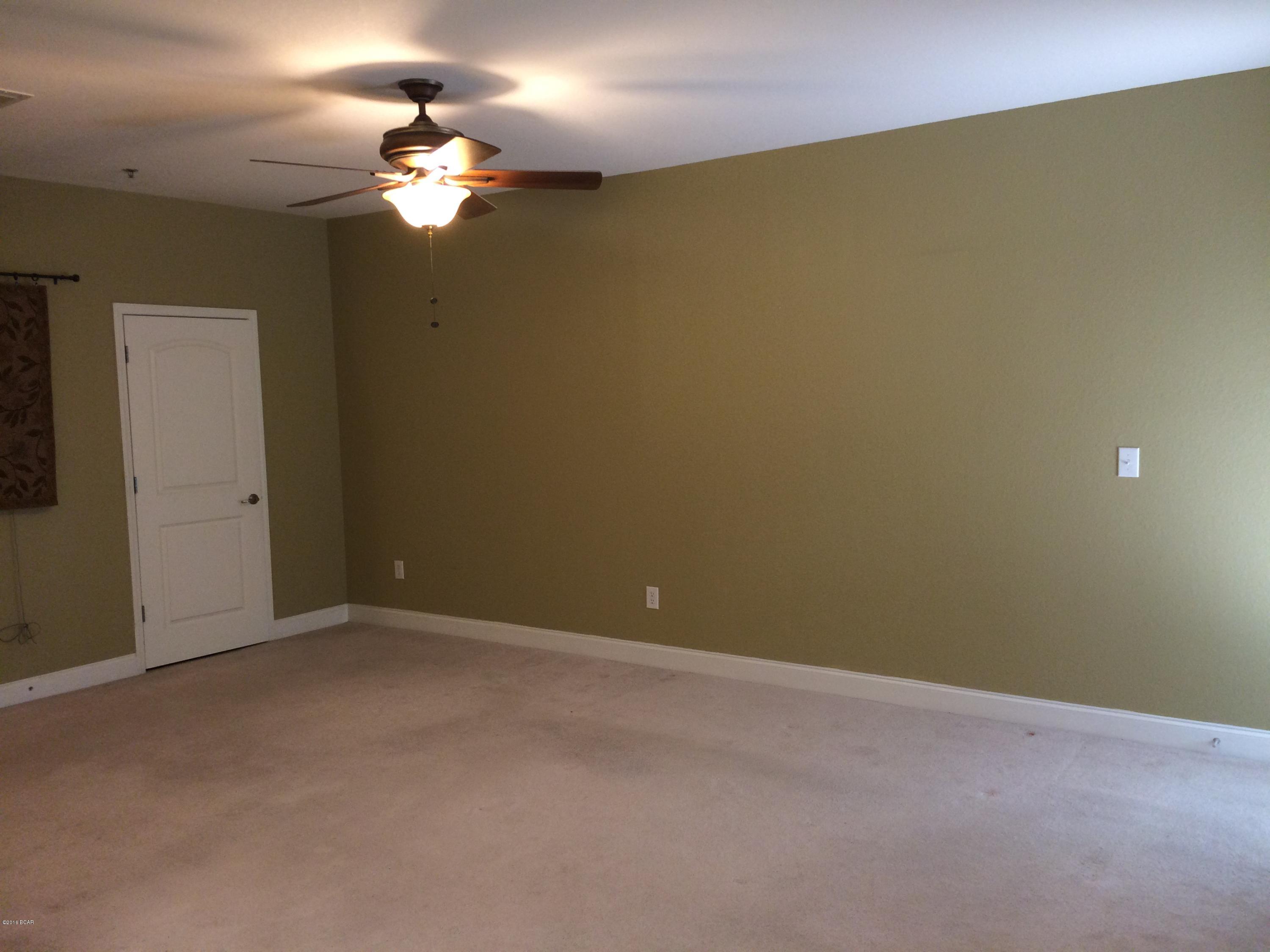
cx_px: 635
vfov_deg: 48.2
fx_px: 1064
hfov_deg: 61.7
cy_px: 476
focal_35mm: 29
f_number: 2.2
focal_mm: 4.15
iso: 80
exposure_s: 1/30
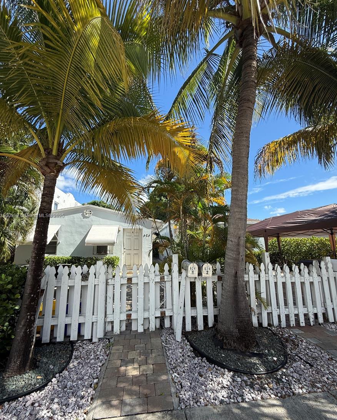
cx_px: 167
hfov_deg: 84.1
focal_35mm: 15
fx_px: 187
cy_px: 216
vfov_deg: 96.8
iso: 64
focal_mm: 2.22
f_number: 2.2
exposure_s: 1/1259
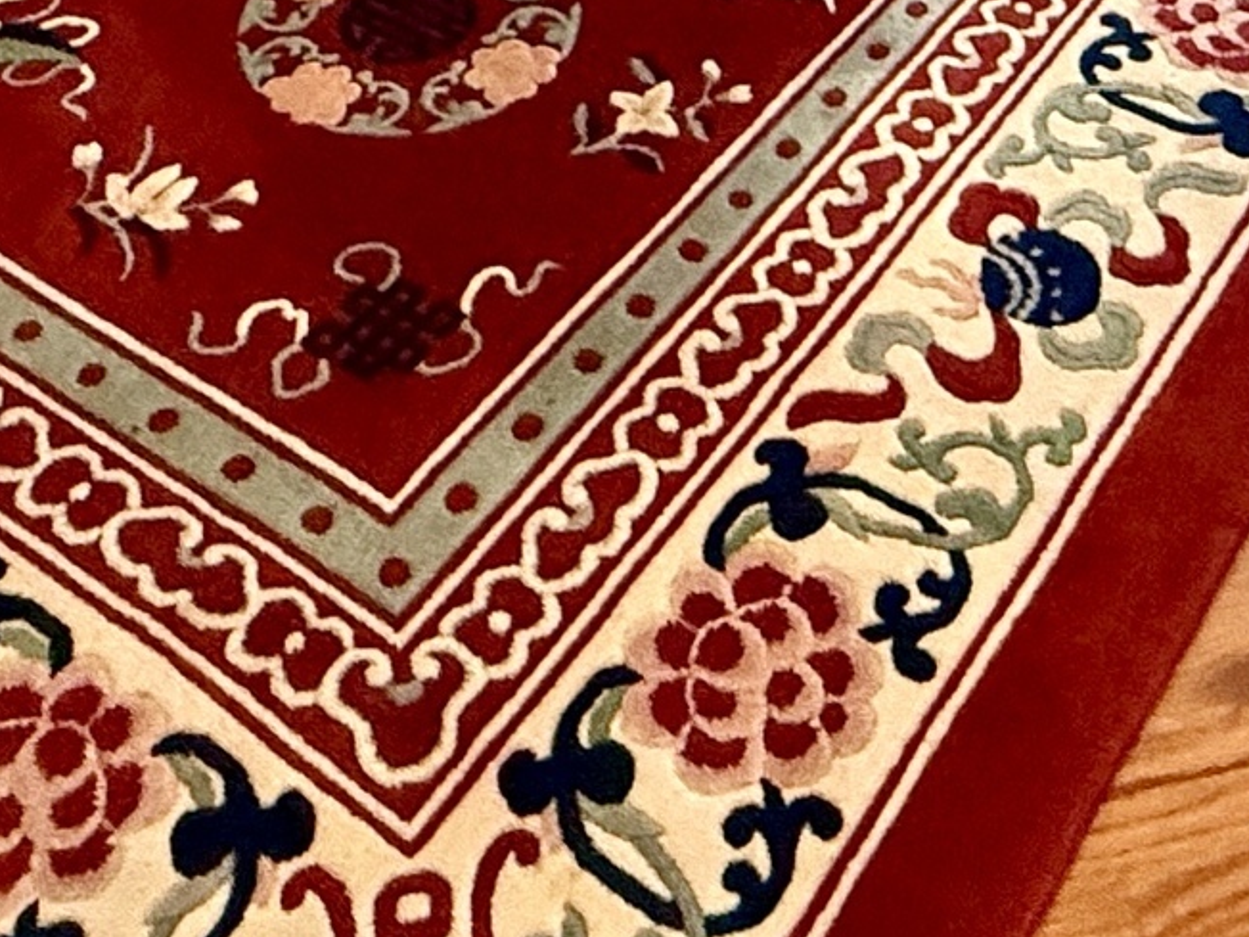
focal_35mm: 66
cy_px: -1240
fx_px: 2381
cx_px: 693
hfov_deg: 29.4
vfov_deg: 14.9
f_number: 2.2
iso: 320
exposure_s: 1/120
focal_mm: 2.22
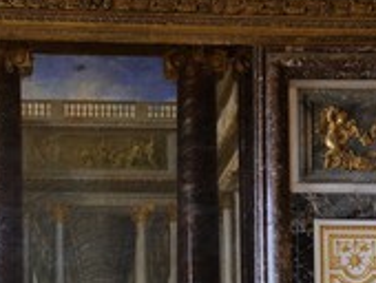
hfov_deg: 20.4
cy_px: 279
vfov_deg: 15.3
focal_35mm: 95
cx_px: 82
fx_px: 1033
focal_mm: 40
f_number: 9
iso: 200
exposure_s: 2.5
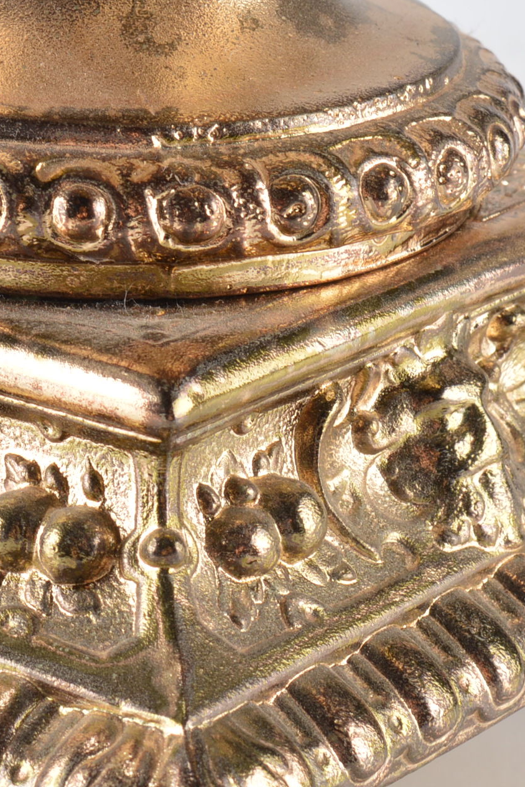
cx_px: 53
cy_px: 598
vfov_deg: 12.0
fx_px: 3738
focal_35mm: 171
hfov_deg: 8.0
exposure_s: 1/160
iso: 100
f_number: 16
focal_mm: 48
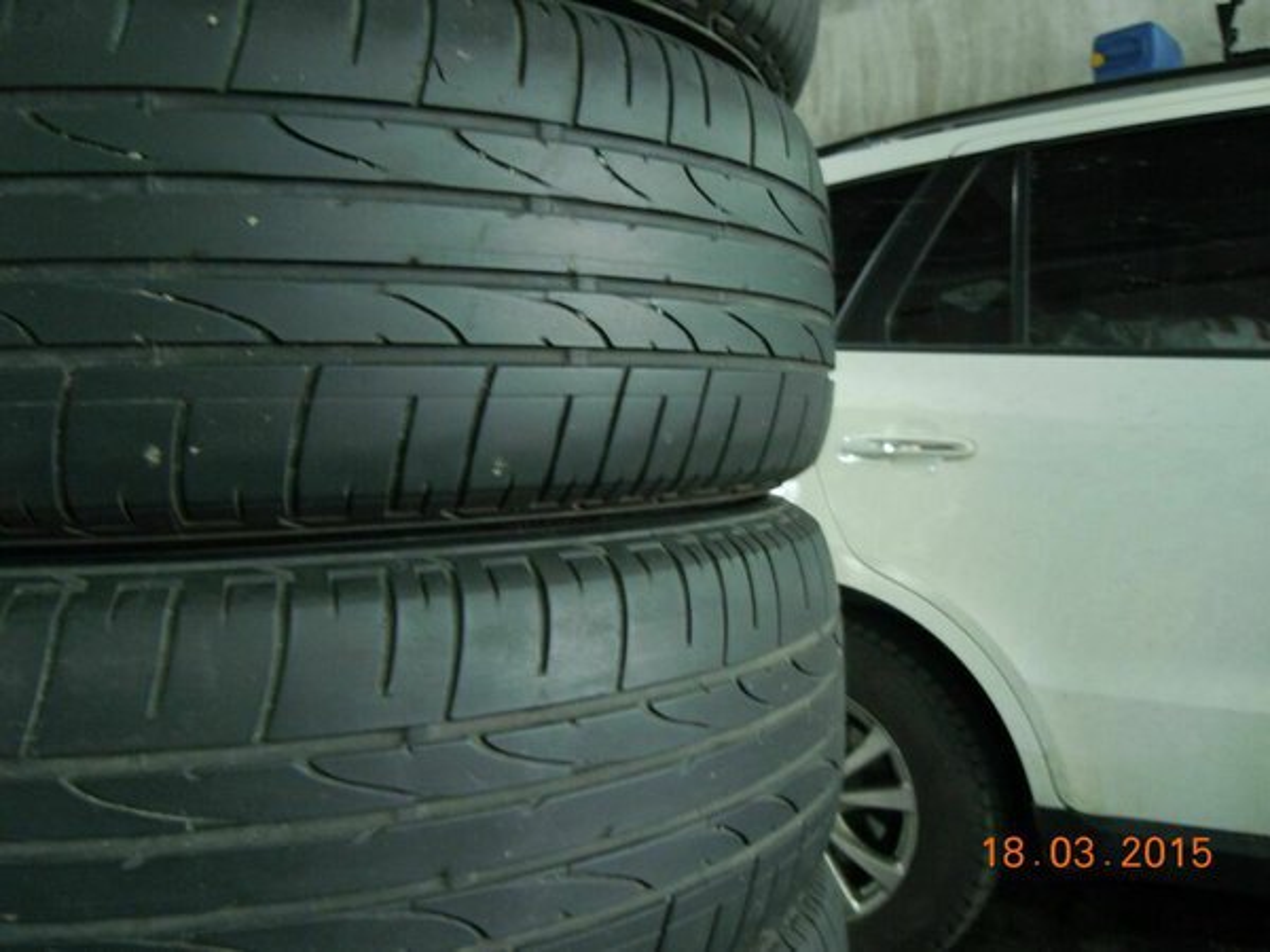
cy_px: 476
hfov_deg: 60.0
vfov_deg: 46.8
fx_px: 1101
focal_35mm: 30
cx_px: 635
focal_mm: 5.4
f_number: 3.5
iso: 400
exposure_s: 1/2.5
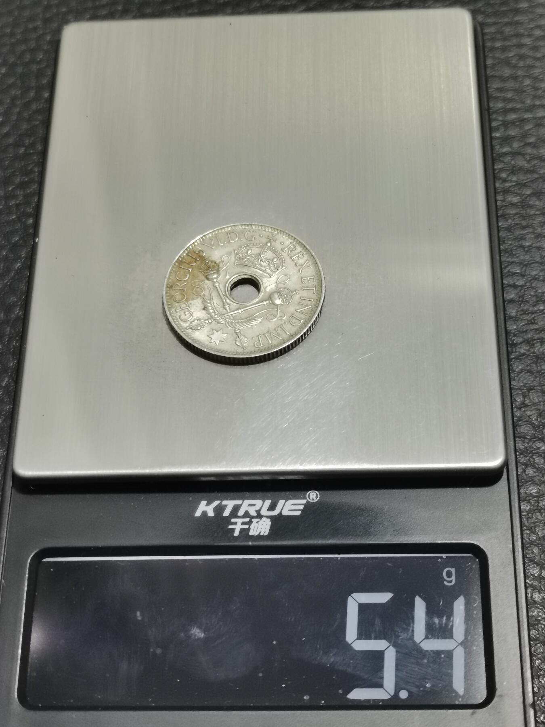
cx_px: 272
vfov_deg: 29.0
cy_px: 364
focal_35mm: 67
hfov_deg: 21.9
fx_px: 1406
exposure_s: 1/100
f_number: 1.8
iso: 125
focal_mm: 5.58
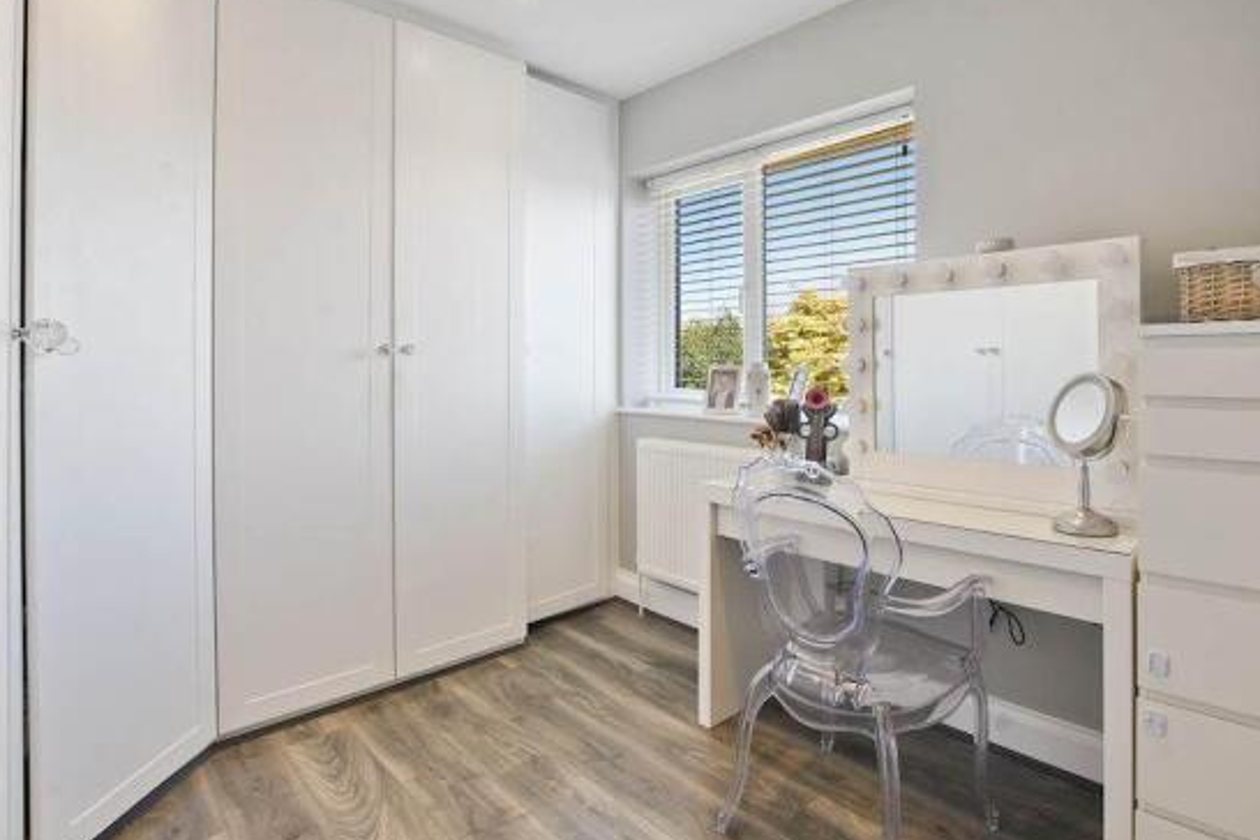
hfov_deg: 89.6
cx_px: 705
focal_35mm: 18
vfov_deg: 67.1
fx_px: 630
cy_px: 361
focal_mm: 10
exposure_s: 1/20
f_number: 8
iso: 250
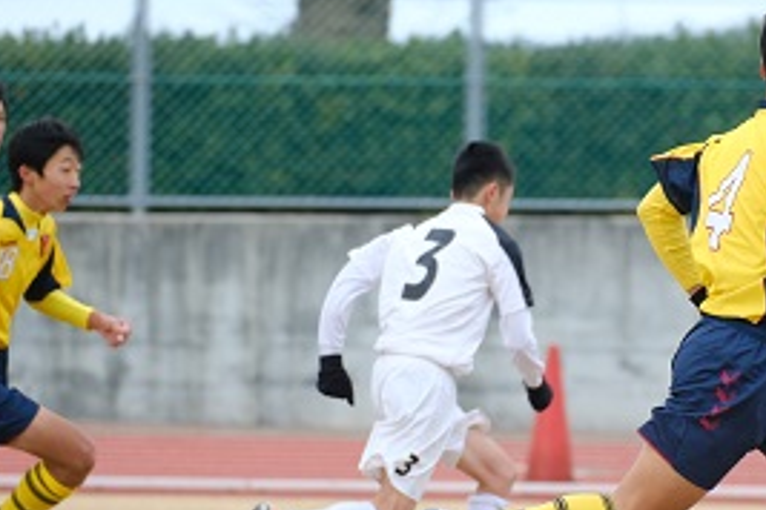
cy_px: 403
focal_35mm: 752
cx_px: 605
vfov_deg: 1.8
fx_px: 16000
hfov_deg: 2.7
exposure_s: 1/500
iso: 500
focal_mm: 268.2
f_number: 5.6
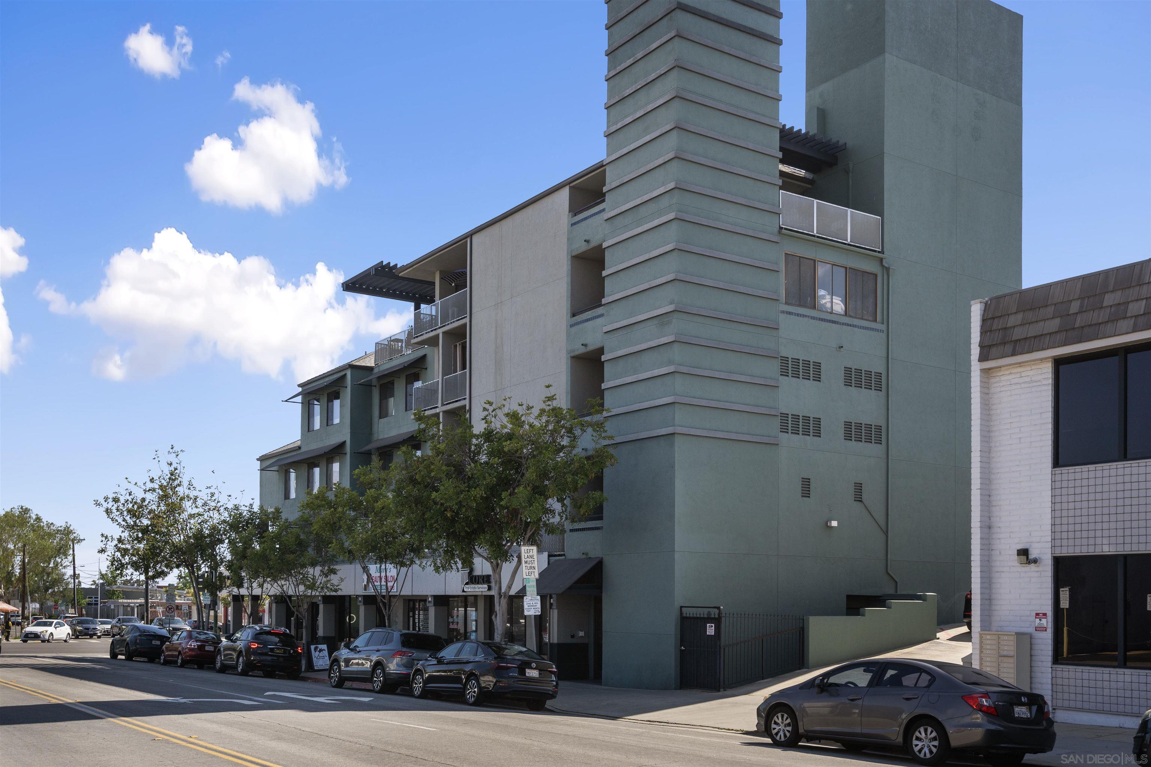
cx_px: 576
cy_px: 384
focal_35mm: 35
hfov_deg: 54.4
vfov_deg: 37.9
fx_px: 1119
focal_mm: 35
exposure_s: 1/800
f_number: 8
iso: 250
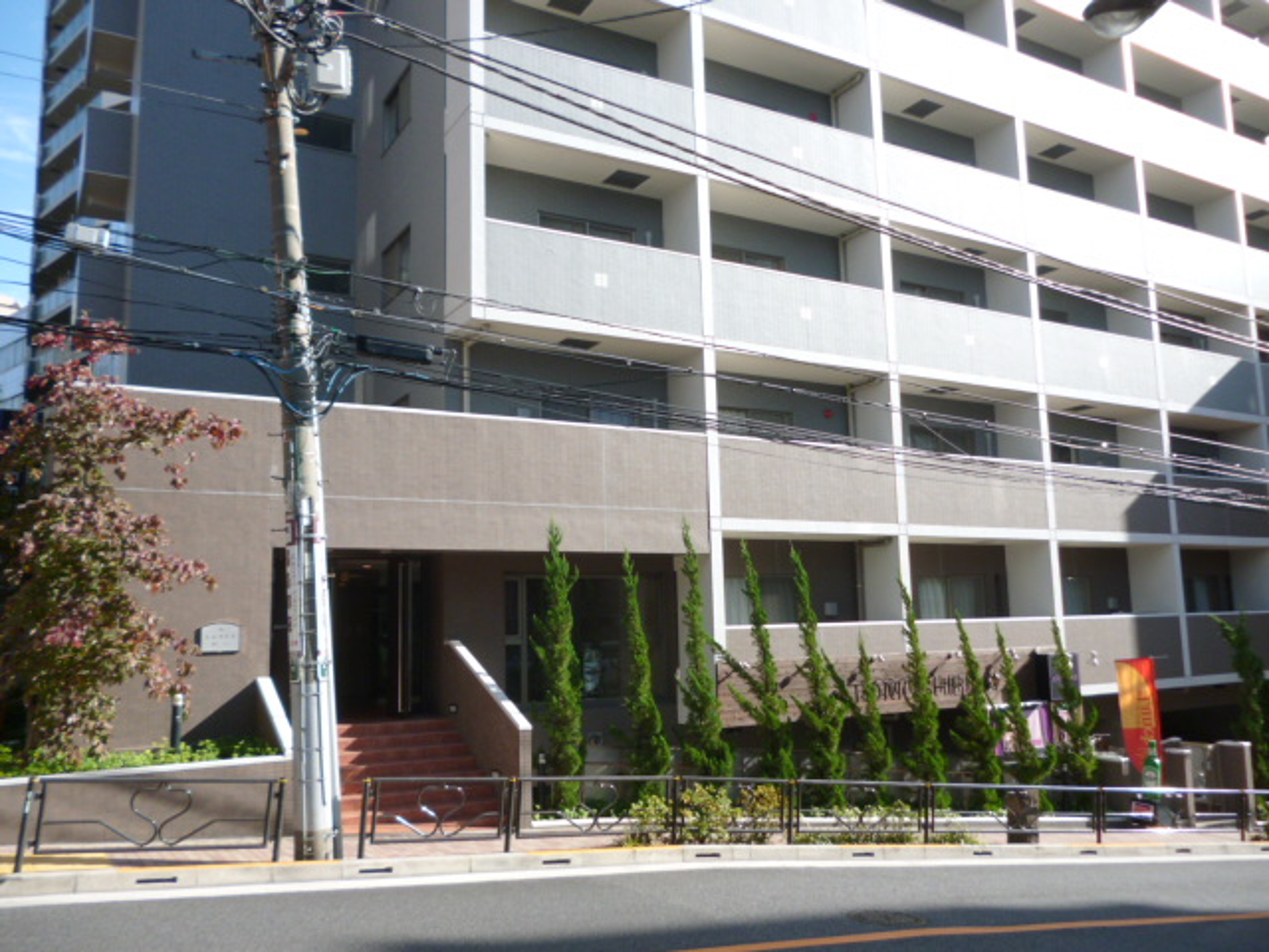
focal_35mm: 28
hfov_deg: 63.4
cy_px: 476
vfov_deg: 49.7
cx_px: 634
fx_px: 1026
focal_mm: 5
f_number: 3.1
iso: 100
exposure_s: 1/400
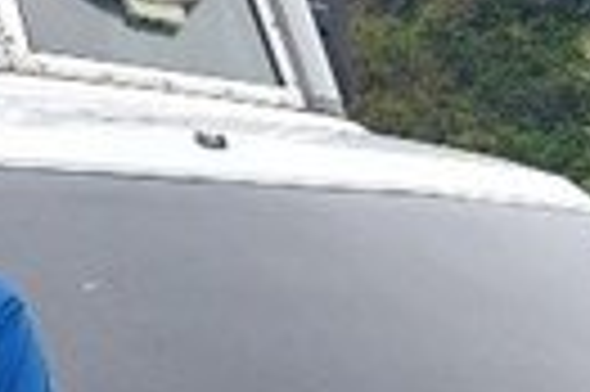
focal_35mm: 122
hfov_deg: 16.2
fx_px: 1997
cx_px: 689
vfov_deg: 9.7
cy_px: 978
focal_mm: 5.23
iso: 40
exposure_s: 1/526
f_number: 1.8
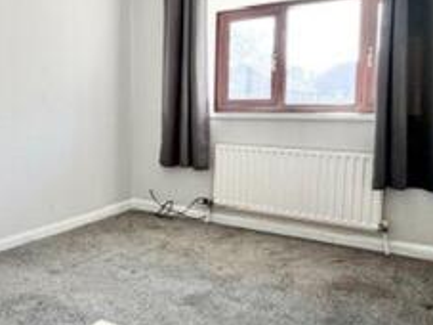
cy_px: 133
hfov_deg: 44.1
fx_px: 450
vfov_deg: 39.5
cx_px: 3
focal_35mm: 36
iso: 50
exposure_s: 1/121
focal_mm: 2.22
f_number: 2.2
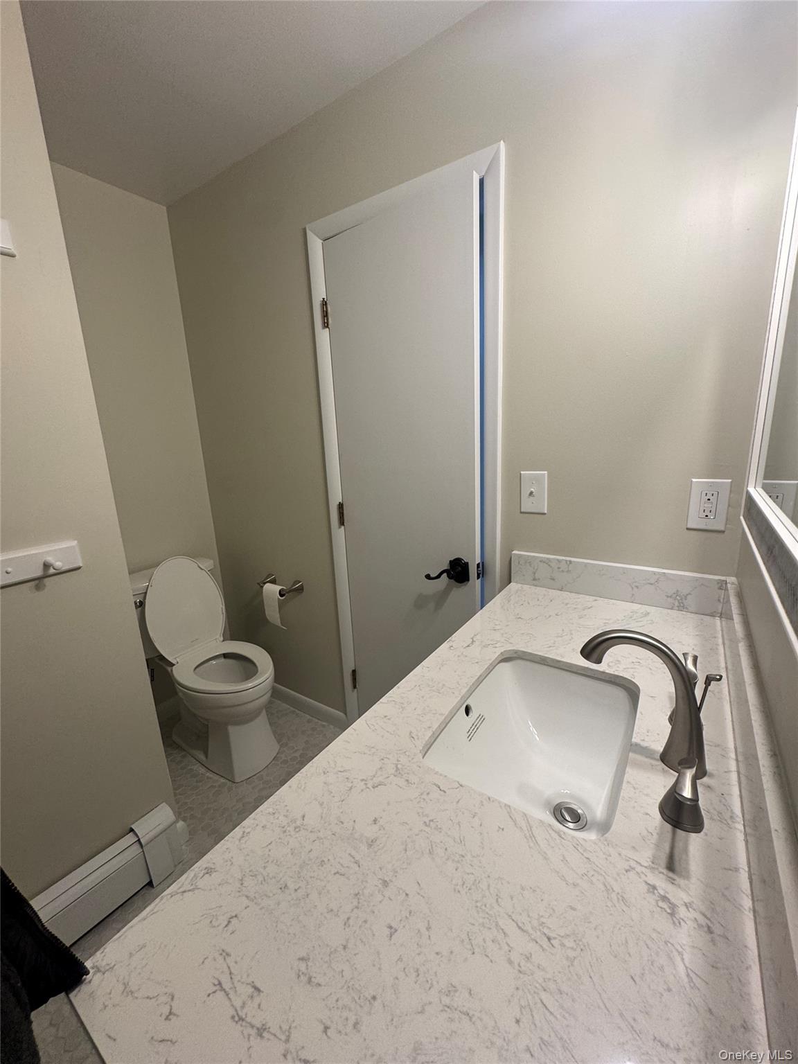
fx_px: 430
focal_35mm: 14
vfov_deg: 102.1
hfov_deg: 85.7
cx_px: 399
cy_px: 532
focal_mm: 2.22
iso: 160
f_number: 2.2
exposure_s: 1/63
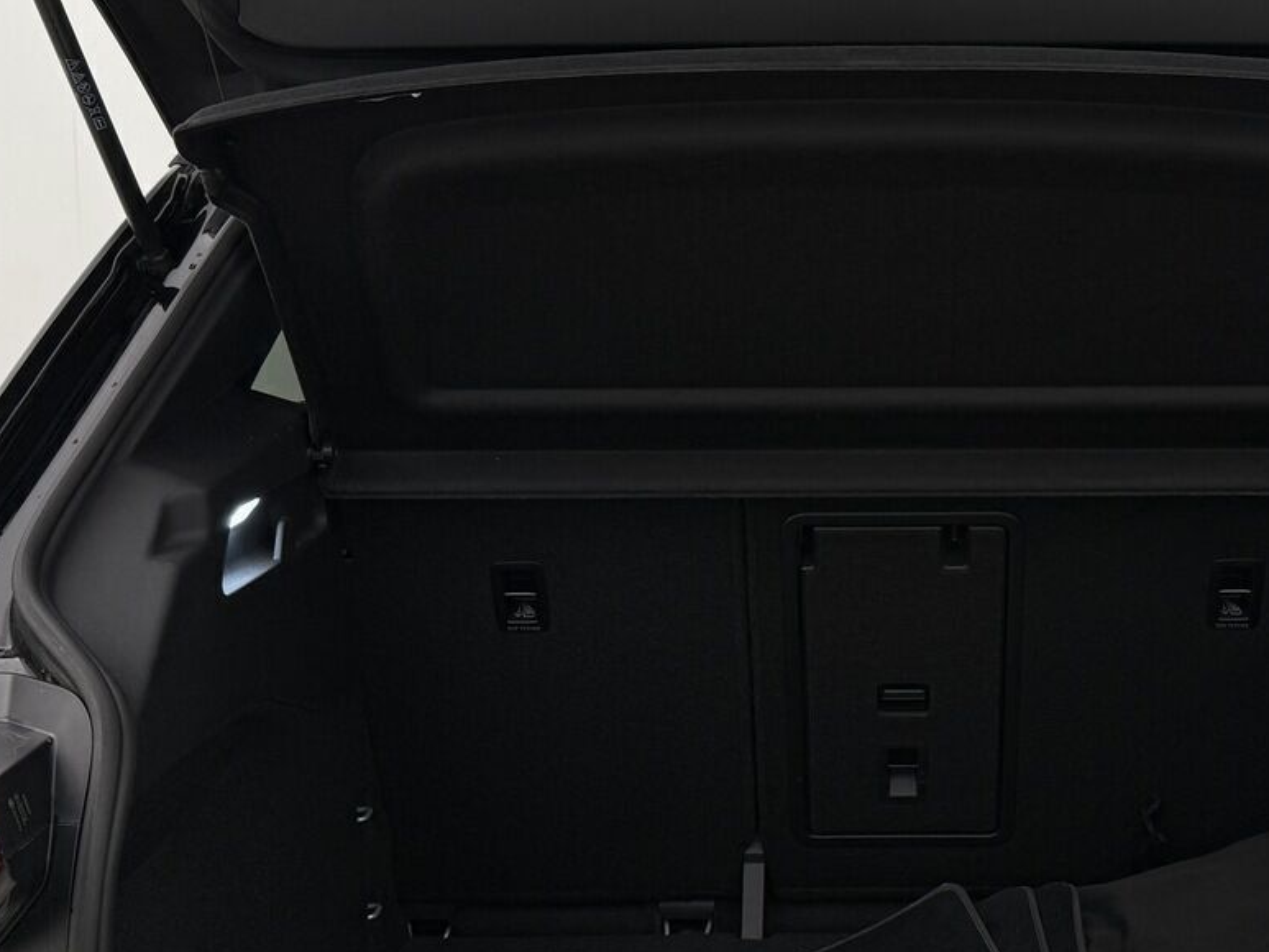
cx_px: 881
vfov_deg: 27.5
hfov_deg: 35.7
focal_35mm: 53
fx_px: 1943
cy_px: 381
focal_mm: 6.76
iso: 80
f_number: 1.78
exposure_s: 1/100
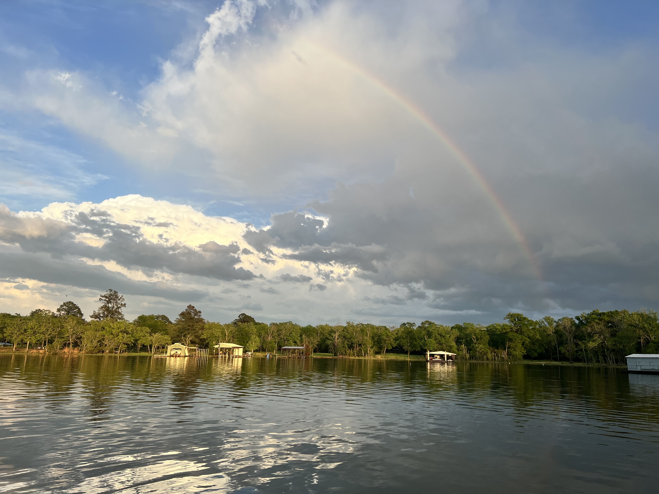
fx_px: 495
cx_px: 330
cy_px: 247
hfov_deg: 67.3
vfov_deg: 53.1
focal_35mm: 26
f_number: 1.5
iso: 50
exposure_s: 1/1575
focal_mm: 5.7
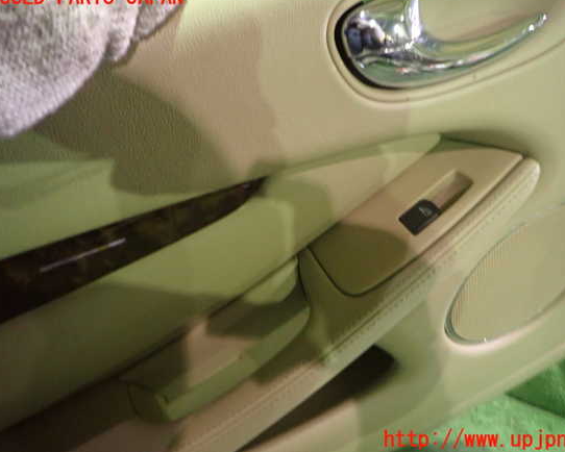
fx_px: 452
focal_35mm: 27
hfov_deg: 63.9
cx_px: 306
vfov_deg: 53.2
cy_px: 219
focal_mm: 4.5
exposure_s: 1/25
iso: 800
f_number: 2
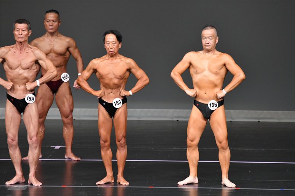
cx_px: 148
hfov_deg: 6.0
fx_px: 2826
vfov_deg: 4.0
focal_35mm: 345
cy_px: 98
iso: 4000
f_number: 5.6
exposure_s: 1/400
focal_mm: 230
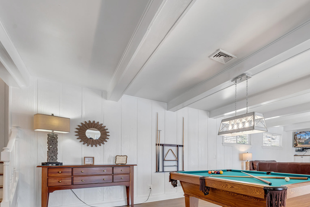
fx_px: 181
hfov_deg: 71.5
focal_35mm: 21
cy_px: 161
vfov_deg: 55.9
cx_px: 255
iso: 400
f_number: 9
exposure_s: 1/15
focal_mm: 12
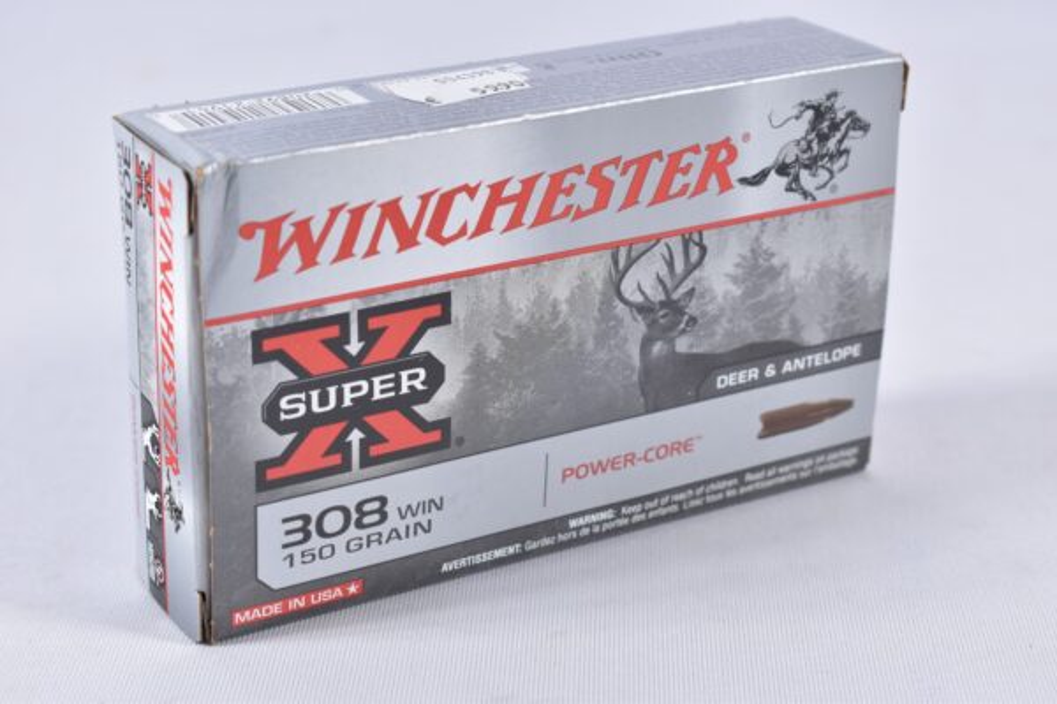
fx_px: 2202
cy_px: 352
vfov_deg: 18.2
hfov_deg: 27.0
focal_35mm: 75
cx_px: 528
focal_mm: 50
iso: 640
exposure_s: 1/50
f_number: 5.6
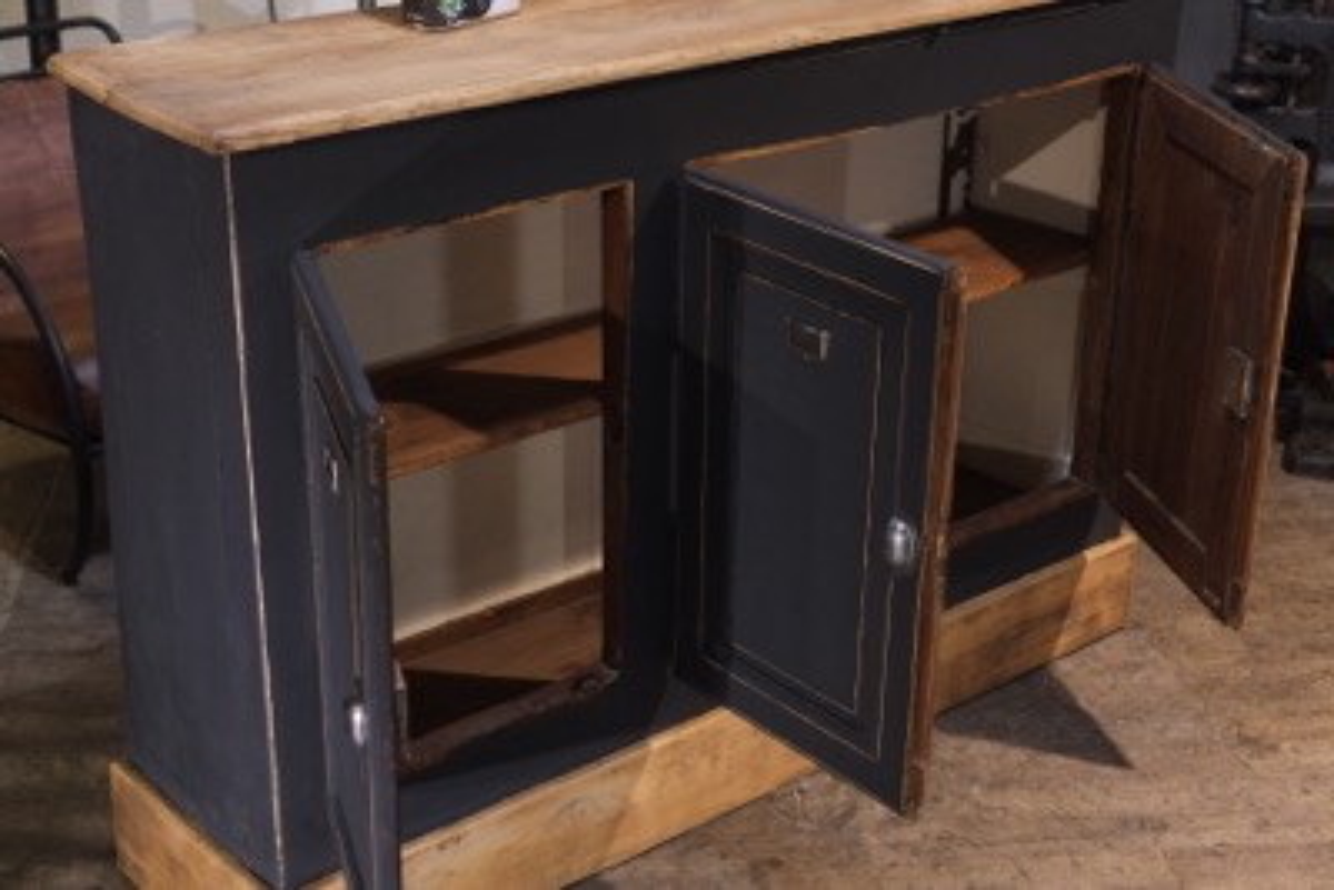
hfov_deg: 37.5
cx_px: 667
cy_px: 445
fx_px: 1965
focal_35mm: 53
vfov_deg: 25.5
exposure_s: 1/125
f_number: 3.6
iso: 3200
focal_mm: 35
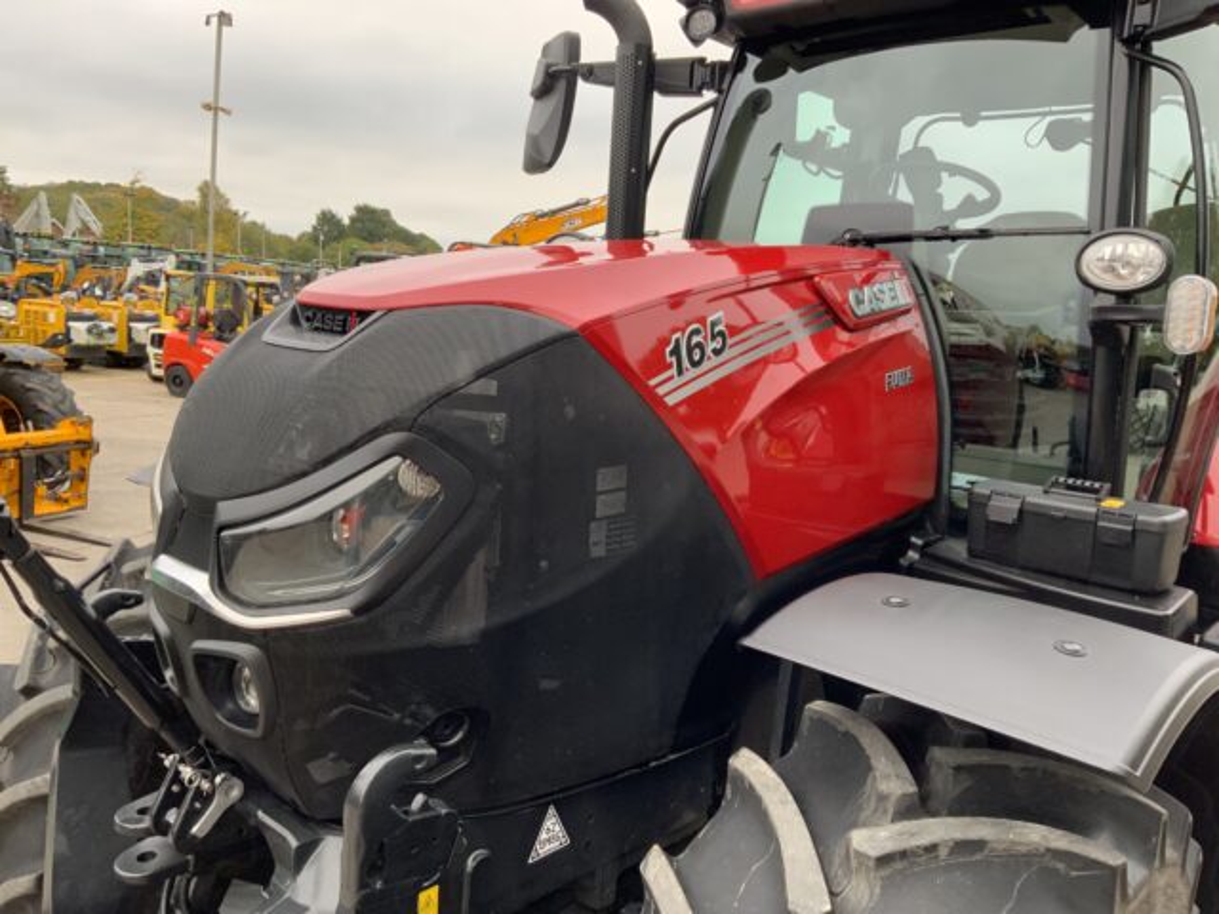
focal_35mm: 29
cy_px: 457
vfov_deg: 48.2
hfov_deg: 61.7
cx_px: 610
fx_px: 1021
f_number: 1.8
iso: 64
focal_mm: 3
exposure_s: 1/122
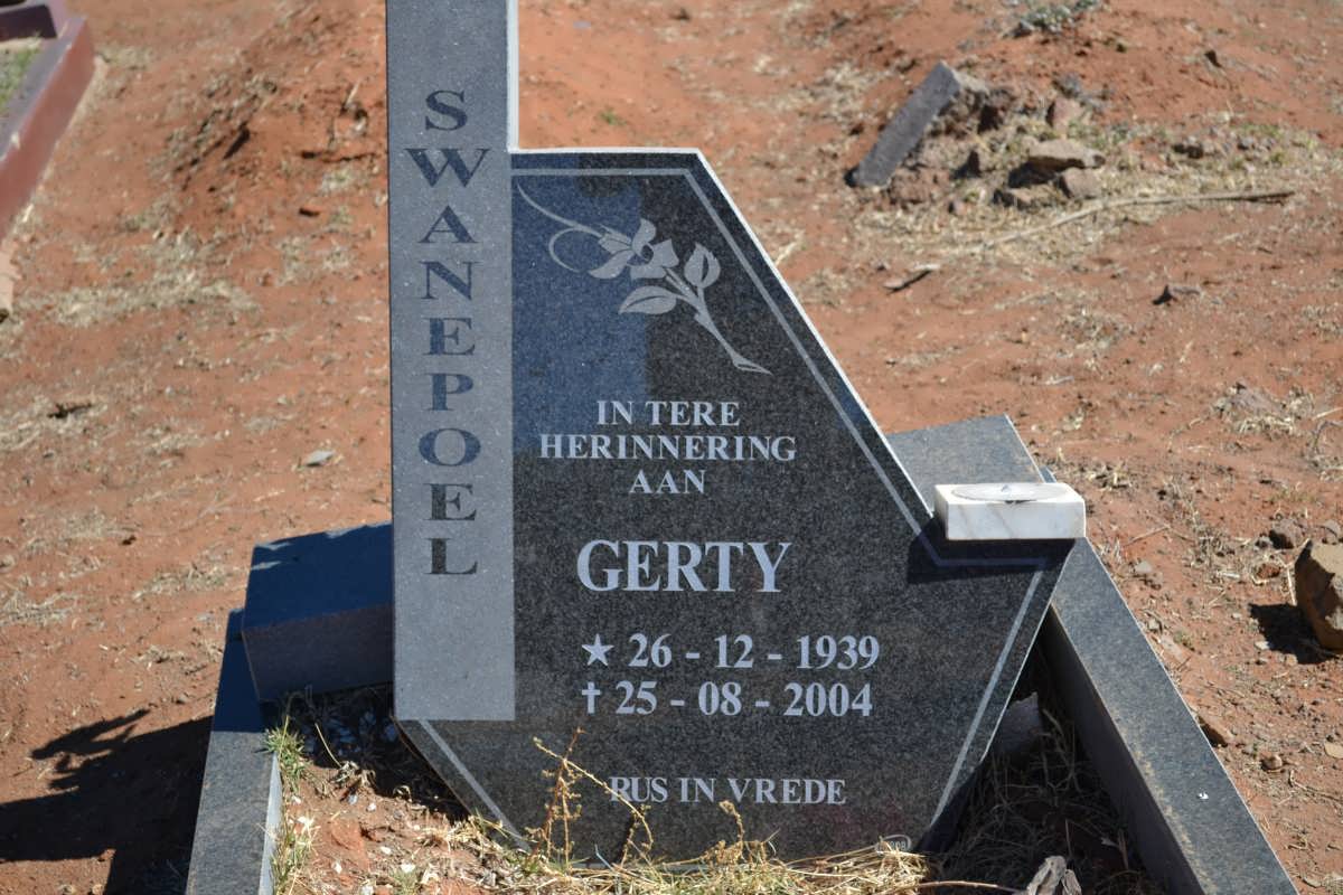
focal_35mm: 66
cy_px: 448
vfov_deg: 20.6
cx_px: 672
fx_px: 2462
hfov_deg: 30.5
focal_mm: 44
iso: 110
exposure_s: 1/125
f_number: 5.6
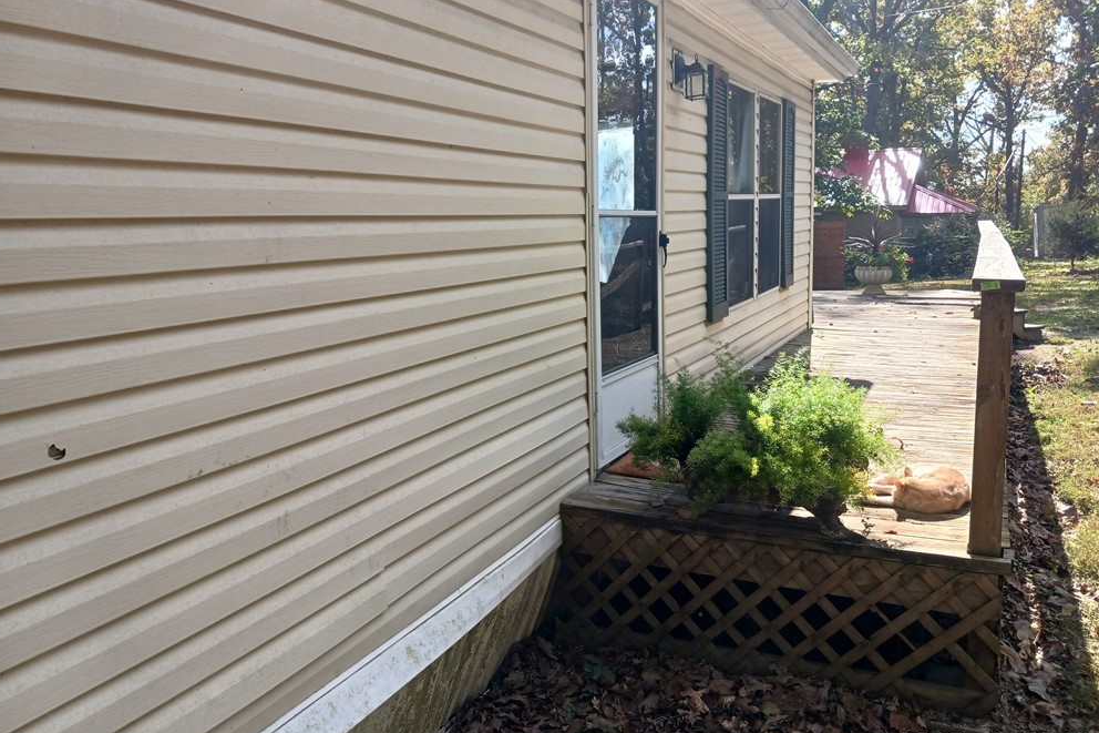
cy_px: 335
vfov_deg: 44.9
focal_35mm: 29
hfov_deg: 63.7
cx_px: 550
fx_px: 885
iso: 20
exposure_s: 1/161
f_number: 1.8
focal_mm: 4
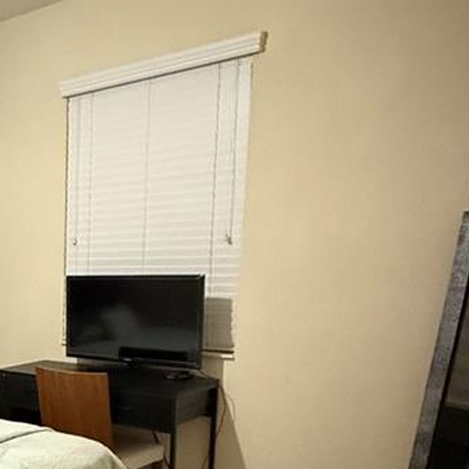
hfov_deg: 32.4
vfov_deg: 36.9
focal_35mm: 44
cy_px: 379
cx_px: -79
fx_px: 674
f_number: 2.2
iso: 1250
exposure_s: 1/40
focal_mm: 2.22
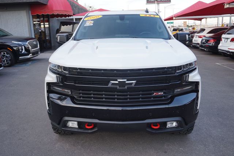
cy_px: 78
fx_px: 214
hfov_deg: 57.2
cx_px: 117
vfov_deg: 39.9
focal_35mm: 33
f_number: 5
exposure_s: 1/80
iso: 100
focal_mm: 22
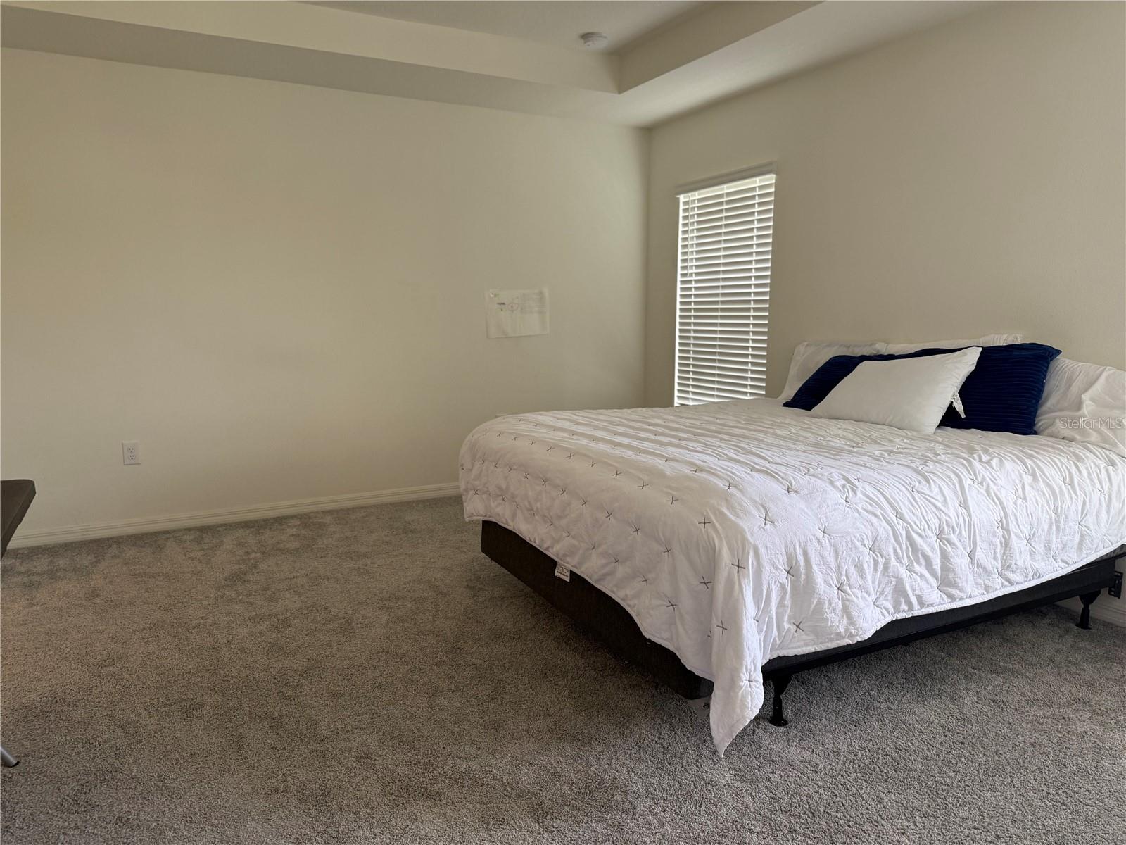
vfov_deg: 56.8
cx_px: 563
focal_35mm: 24
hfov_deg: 71.6
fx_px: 781
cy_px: 422
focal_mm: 6.76
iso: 125
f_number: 1.78
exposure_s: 1/60
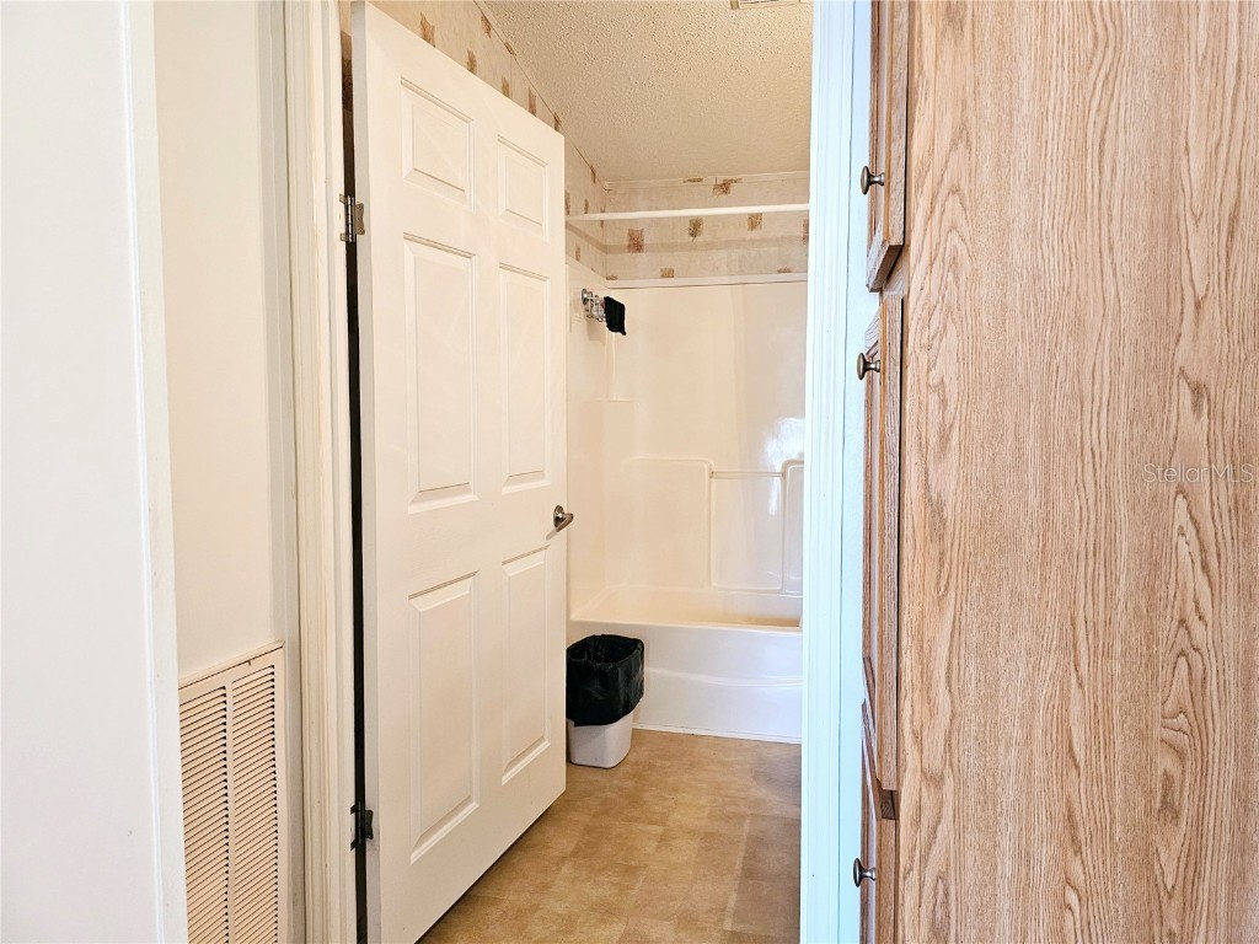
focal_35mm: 23
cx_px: 630
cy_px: 472
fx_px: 837
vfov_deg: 58.9
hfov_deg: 73.9
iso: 400
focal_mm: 6.3
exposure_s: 1/120
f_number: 1.7
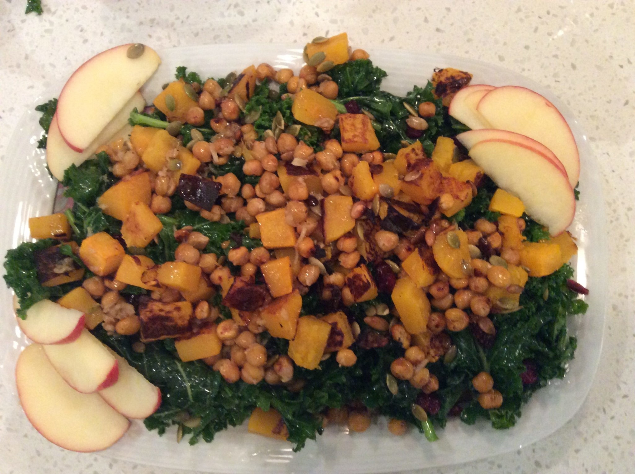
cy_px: 237
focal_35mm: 32
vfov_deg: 44.1
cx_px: 318
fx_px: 586
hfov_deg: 56.9
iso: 250
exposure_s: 1/24
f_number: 2.4
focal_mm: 3.3
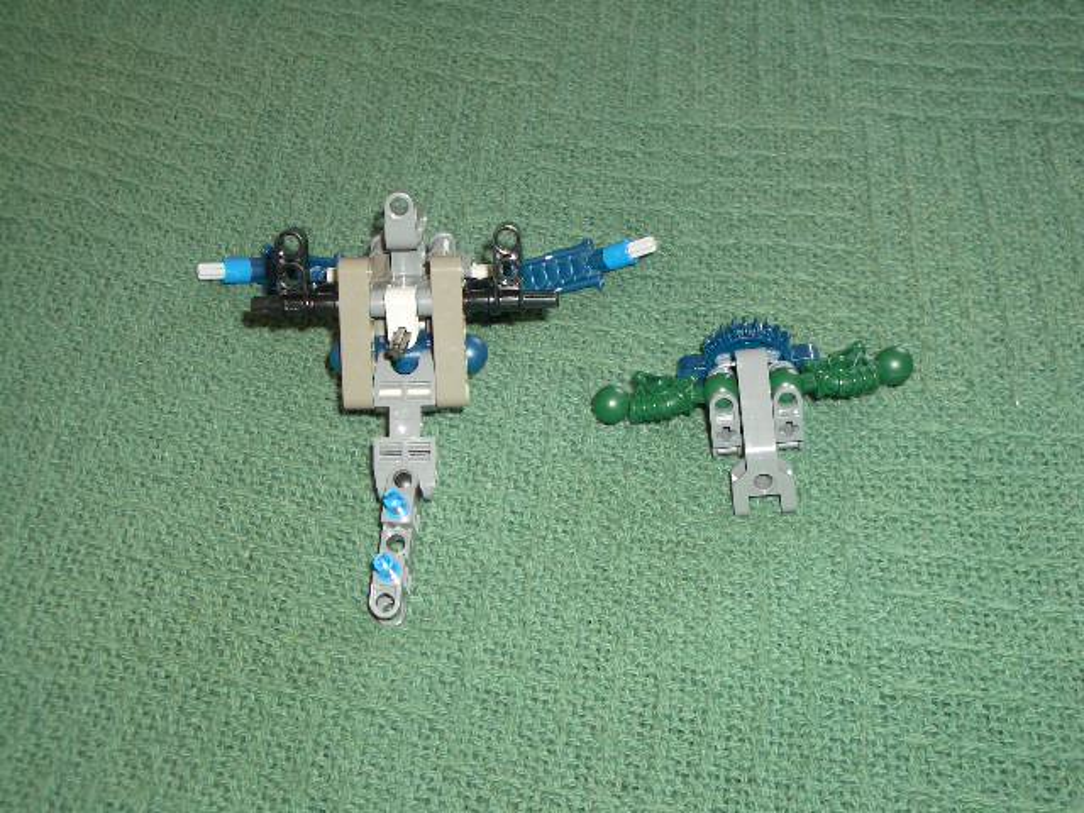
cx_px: 542
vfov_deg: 29.7
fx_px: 1534
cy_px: 406
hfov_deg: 38.9
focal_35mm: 49
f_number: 3.1
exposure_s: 1/60
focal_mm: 8.2
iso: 100
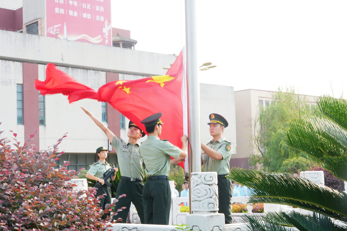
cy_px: 126
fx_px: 578
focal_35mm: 60
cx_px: 160
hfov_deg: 33.4
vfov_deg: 22.6
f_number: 22
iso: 1000
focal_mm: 50
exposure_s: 1/100
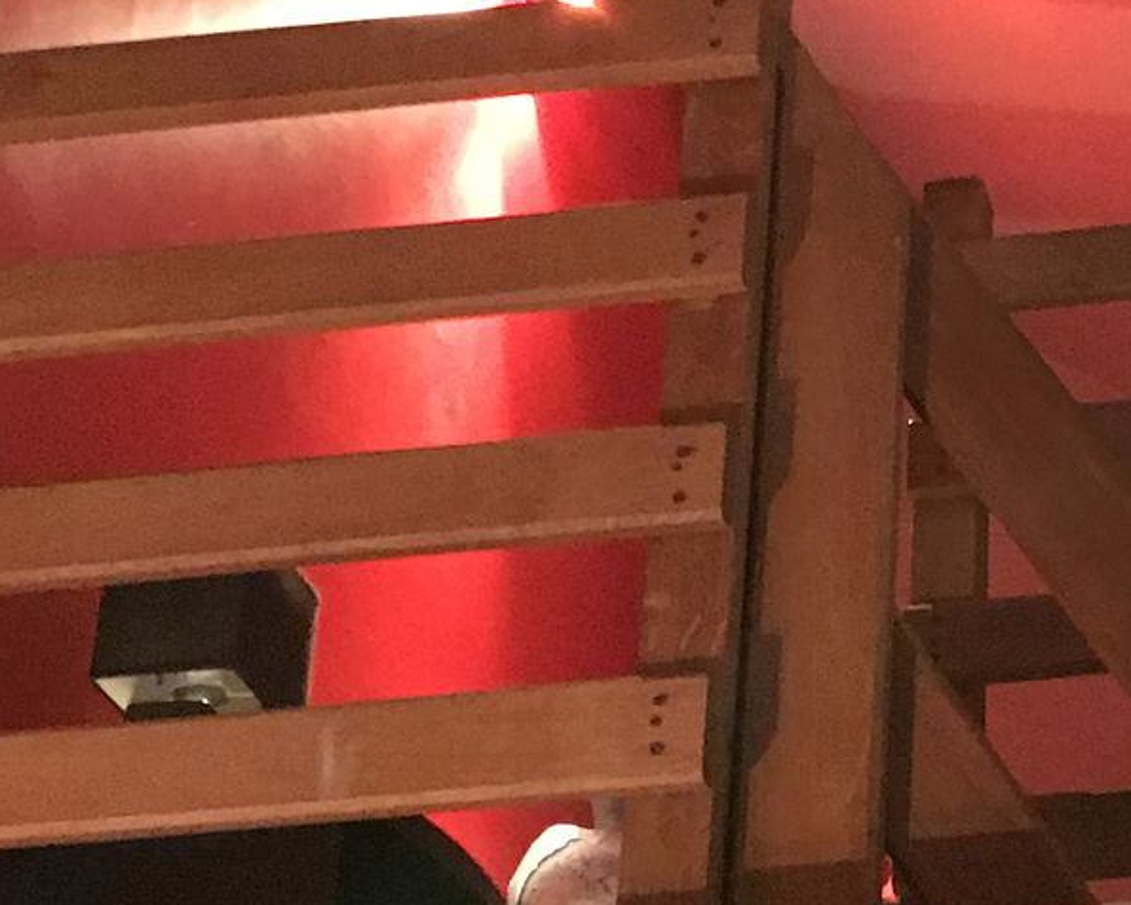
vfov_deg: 15.7
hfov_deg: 18.7
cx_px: 1287
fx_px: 3280
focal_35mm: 98
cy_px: 305
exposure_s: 1/4
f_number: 1.8
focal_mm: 3.99
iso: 80
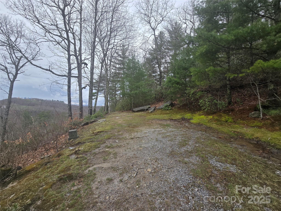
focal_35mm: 13
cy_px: 106
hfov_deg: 106.2
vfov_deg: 89.9
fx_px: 106
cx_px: 140
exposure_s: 1/880
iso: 50
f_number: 2.2
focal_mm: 2.2
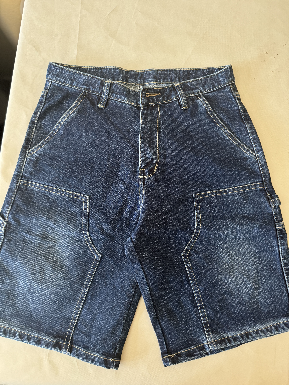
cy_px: 192
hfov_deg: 56.8
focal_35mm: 24
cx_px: 144
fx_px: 267
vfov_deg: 71.6
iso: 500
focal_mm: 6.76
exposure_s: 1/60
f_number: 1.78
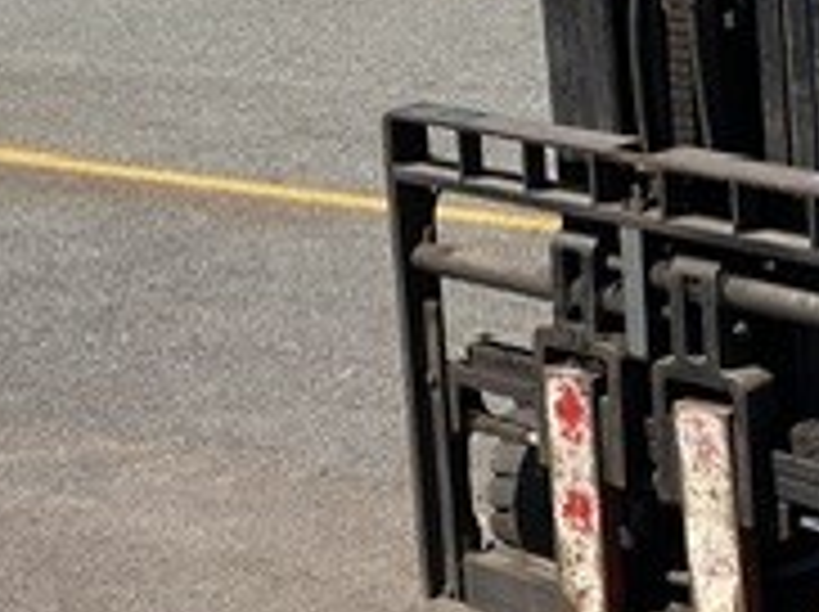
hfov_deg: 18.8
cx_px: 792
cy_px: 158
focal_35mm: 102
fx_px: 2410
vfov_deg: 14.4
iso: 16
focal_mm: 3
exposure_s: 1/2058
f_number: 1.8
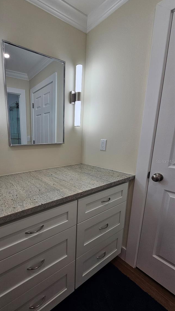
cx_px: 52
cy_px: 161
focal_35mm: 15
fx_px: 124
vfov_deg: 103.0
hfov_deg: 67.6
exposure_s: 1/181
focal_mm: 2.2
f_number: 2.2
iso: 50
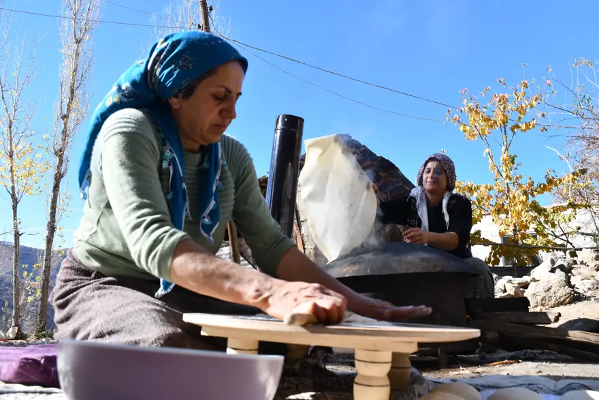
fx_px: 449
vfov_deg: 47.9
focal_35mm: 27
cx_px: 300
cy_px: 200
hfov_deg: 67.4
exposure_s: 1/250
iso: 160
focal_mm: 18
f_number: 8
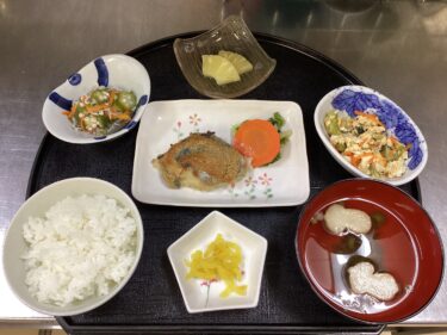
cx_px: 224
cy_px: 168
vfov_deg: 45.4
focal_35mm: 31
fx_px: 400
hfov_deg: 58.4
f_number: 2.4
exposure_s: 1/60
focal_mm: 3.3
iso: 160
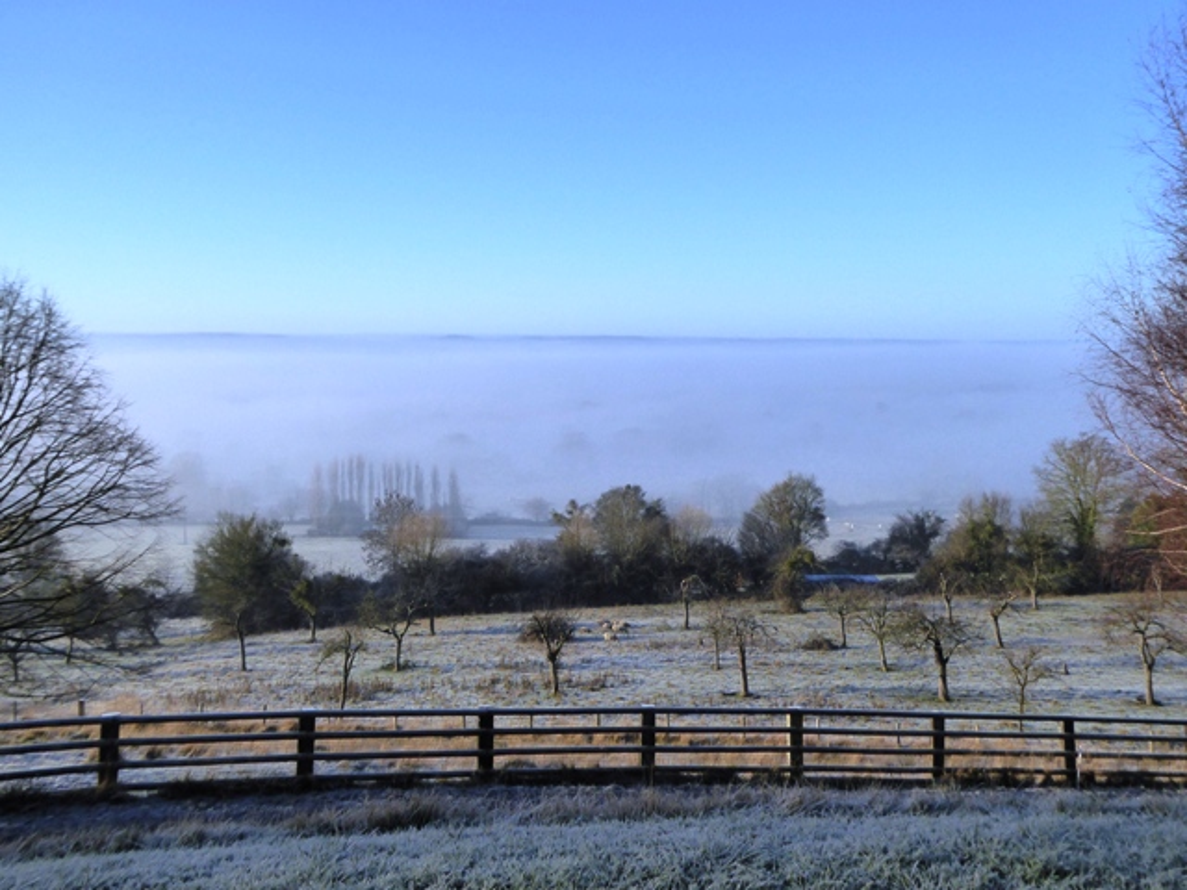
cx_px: 594
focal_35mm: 34
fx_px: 1166
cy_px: 445
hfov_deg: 54.0
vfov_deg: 41.8
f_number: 4
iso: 200
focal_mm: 5.8
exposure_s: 1/800
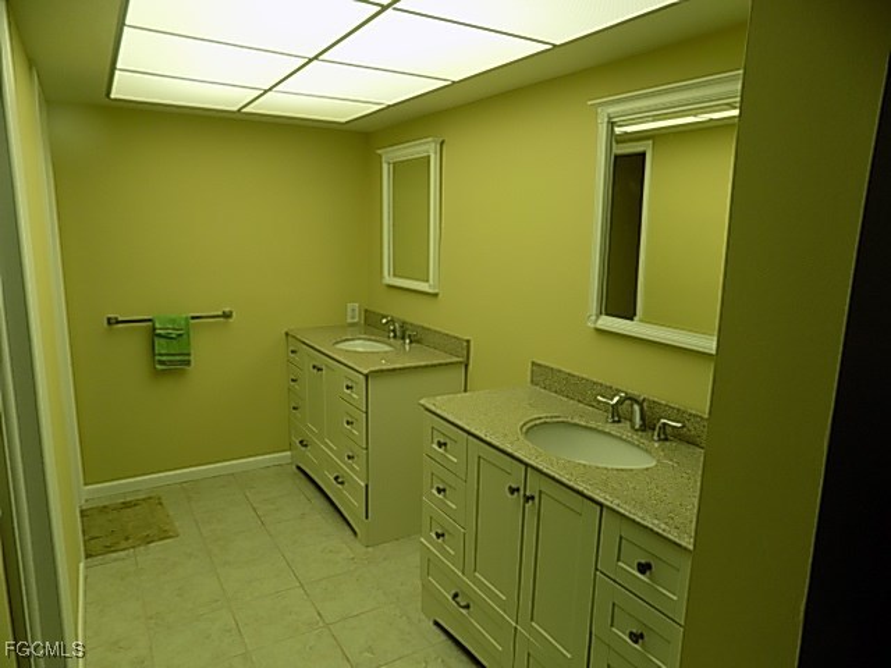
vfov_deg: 58.9
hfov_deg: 73.9
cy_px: 334
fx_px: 592
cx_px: 446
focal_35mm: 23
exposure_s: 1/40
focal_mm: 4
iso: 80
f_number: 3.1
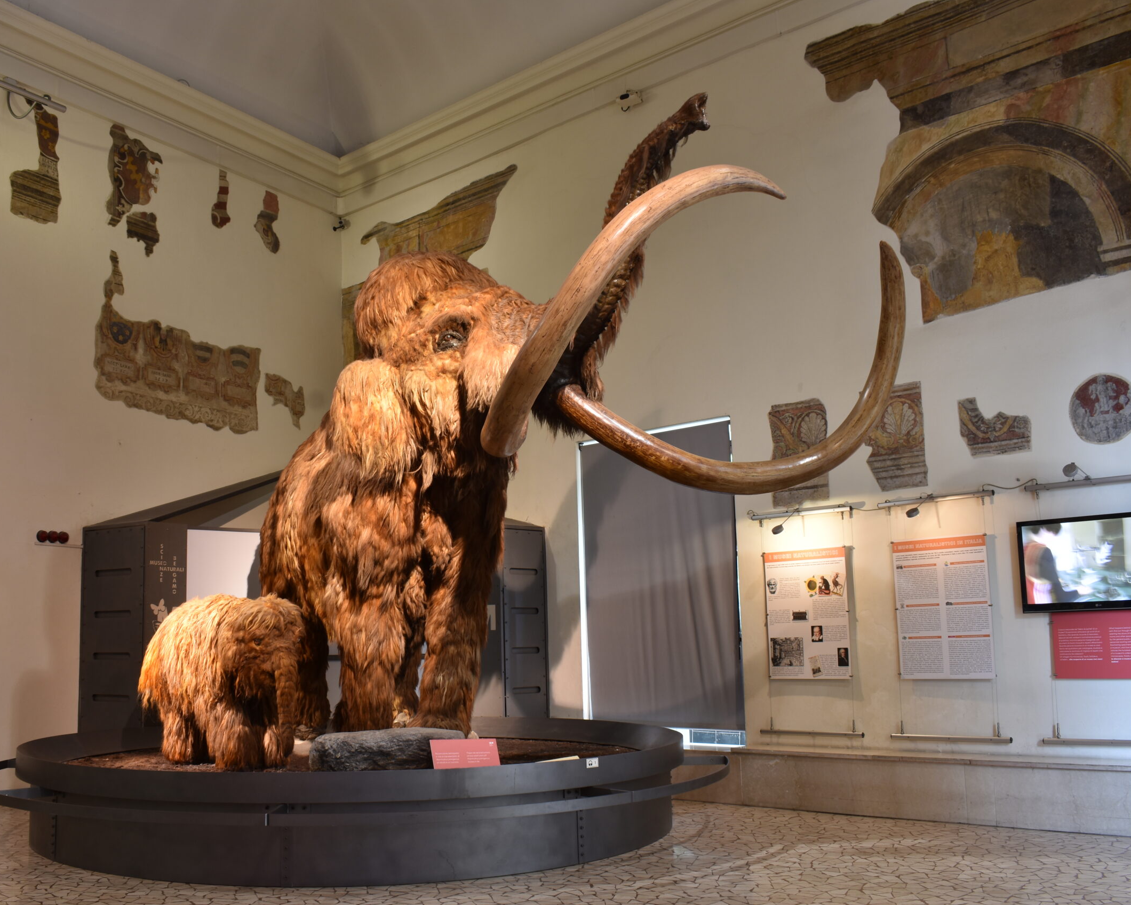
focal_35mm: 34
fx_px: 1138
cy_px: 454
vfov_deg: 43.4
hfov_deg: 52.6
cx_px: 480
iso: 100
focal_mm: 20
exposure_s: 1/1.6
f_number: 9
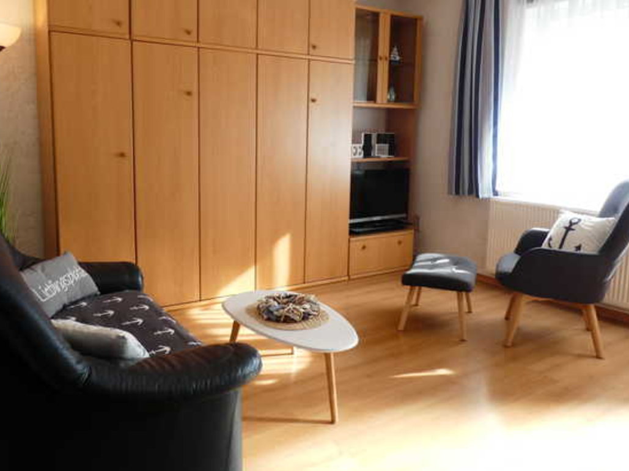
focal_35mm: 28
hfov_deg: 63.4
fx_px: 509
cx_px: 293
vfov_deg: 49.6
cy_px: 202
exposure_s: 1/60
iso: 160
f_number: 3.5
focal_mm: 4.3
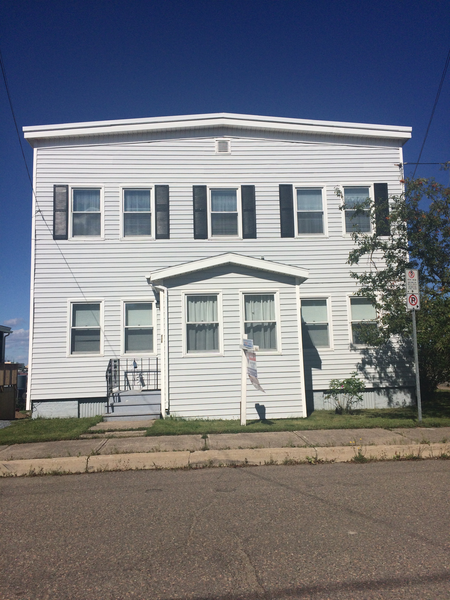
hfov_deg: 48.2
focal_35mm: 29
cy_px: 300
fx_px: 503
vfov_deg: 61.7
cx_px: 225
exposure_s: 1/6849
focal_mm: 4.15
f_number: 2.2
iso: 40
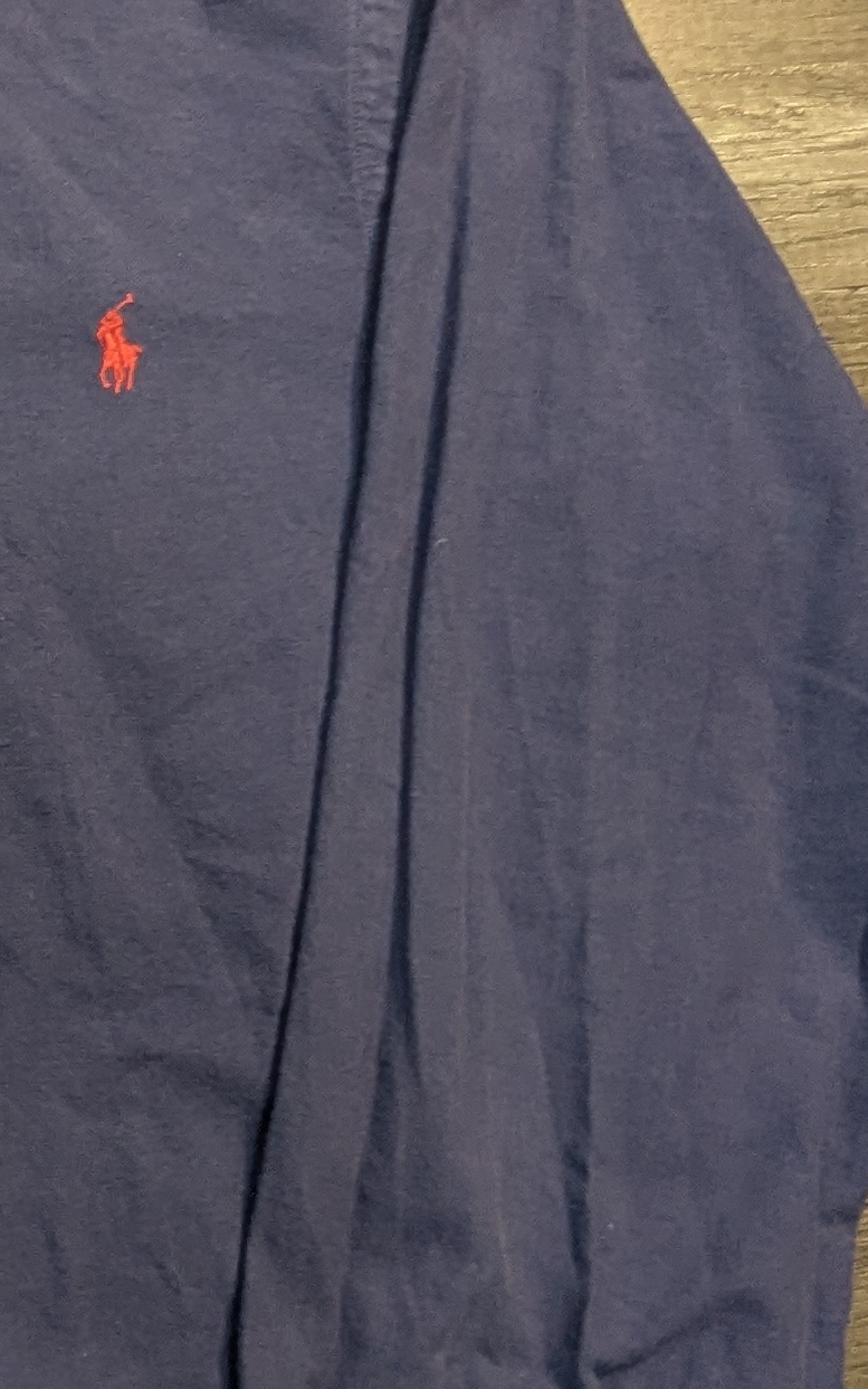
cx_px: -665
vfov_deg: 36.9
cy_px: 669
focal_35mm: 55
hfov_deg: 18.7
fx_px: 2081
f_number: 2.2
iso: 159
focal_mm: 2.35
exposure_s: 1/50
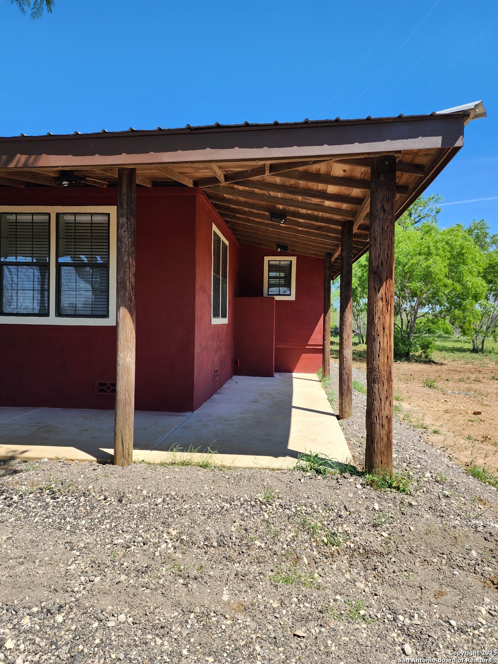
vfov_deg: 73.9
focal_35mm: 23
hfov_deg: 58.9
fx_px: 441
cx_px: 249
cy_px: 332
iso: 12
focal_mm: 6.4
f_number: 1.8
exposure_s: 1/596
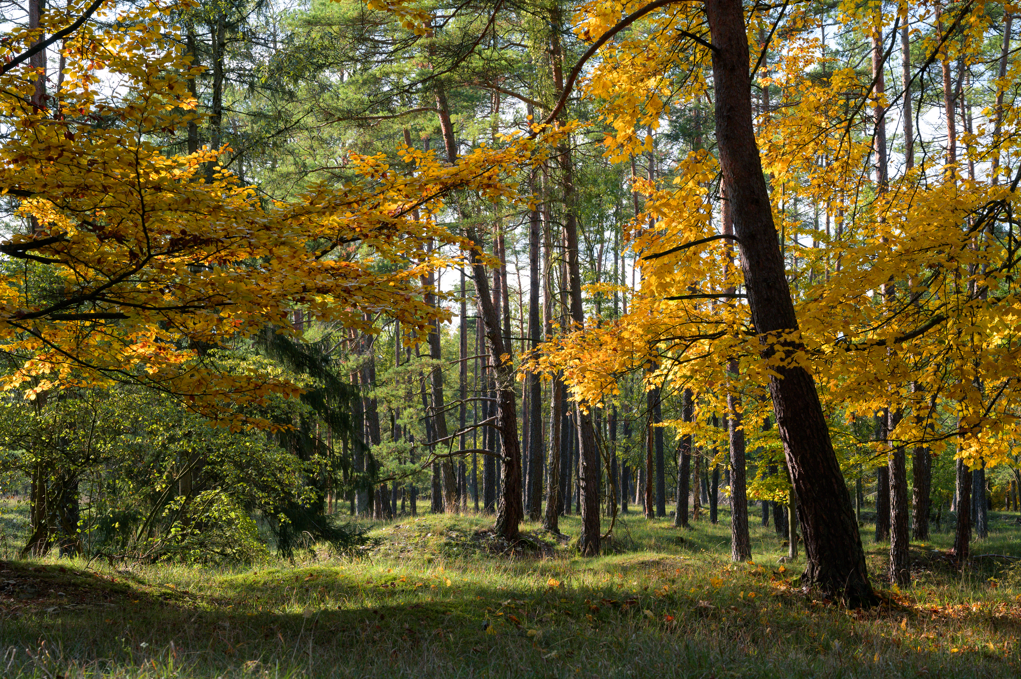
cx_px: 510
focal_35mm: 54
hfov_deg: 36.9
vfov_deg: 25.0
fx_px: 1530
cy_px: 340
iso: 500
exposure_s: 1/125
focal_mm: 54
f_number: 7.1
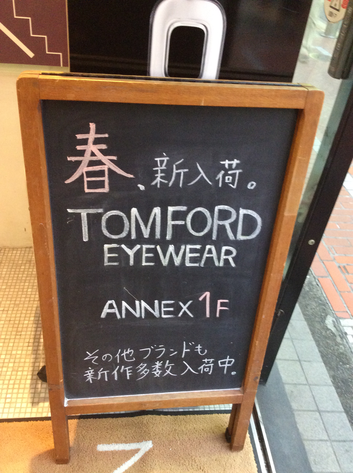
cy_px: 236
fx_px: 436
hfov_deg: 44.1
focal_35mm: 32
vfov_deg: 56.9
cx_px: 176
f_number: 2.4
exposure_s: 1/20
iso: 250
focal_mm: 3.3
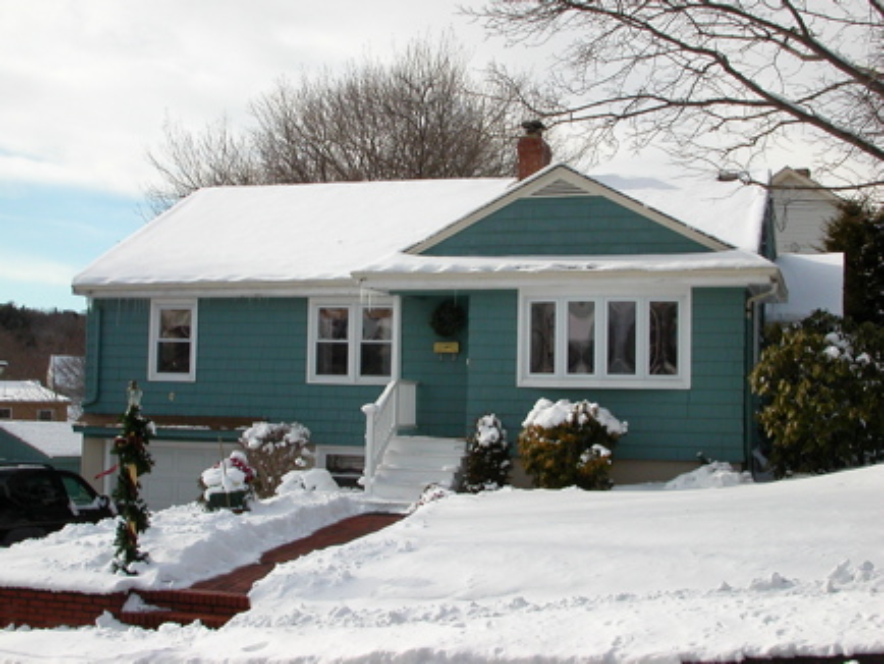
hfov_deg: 38.9
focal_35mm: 49
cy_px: 332
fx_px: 1252
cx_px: 442
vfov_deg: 29.7
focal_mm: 7.5
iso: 100
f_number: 5.2
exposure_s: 1/550
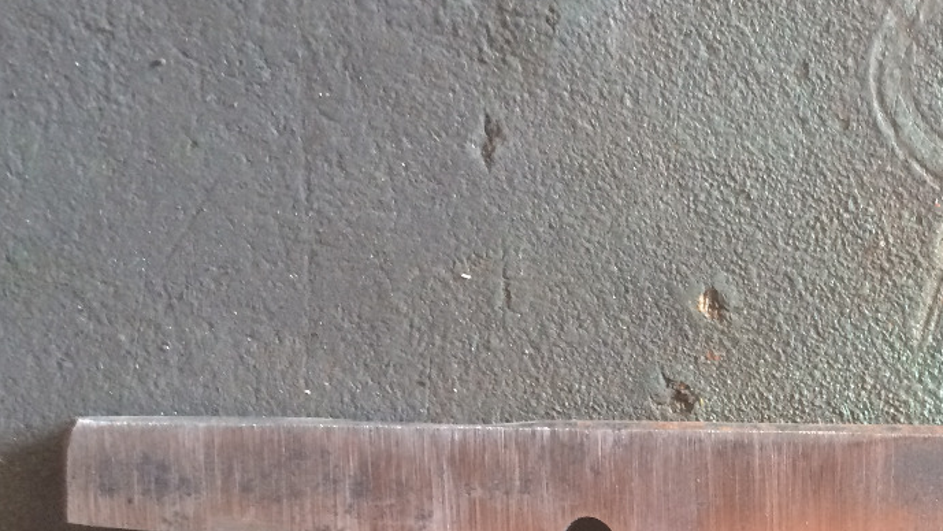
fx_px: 1651
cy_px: 558
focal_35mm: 66
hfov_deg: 29.9
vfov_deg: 17.7
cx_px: 929
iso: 125
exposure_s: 1/30
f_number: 2.2
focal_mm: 4.15
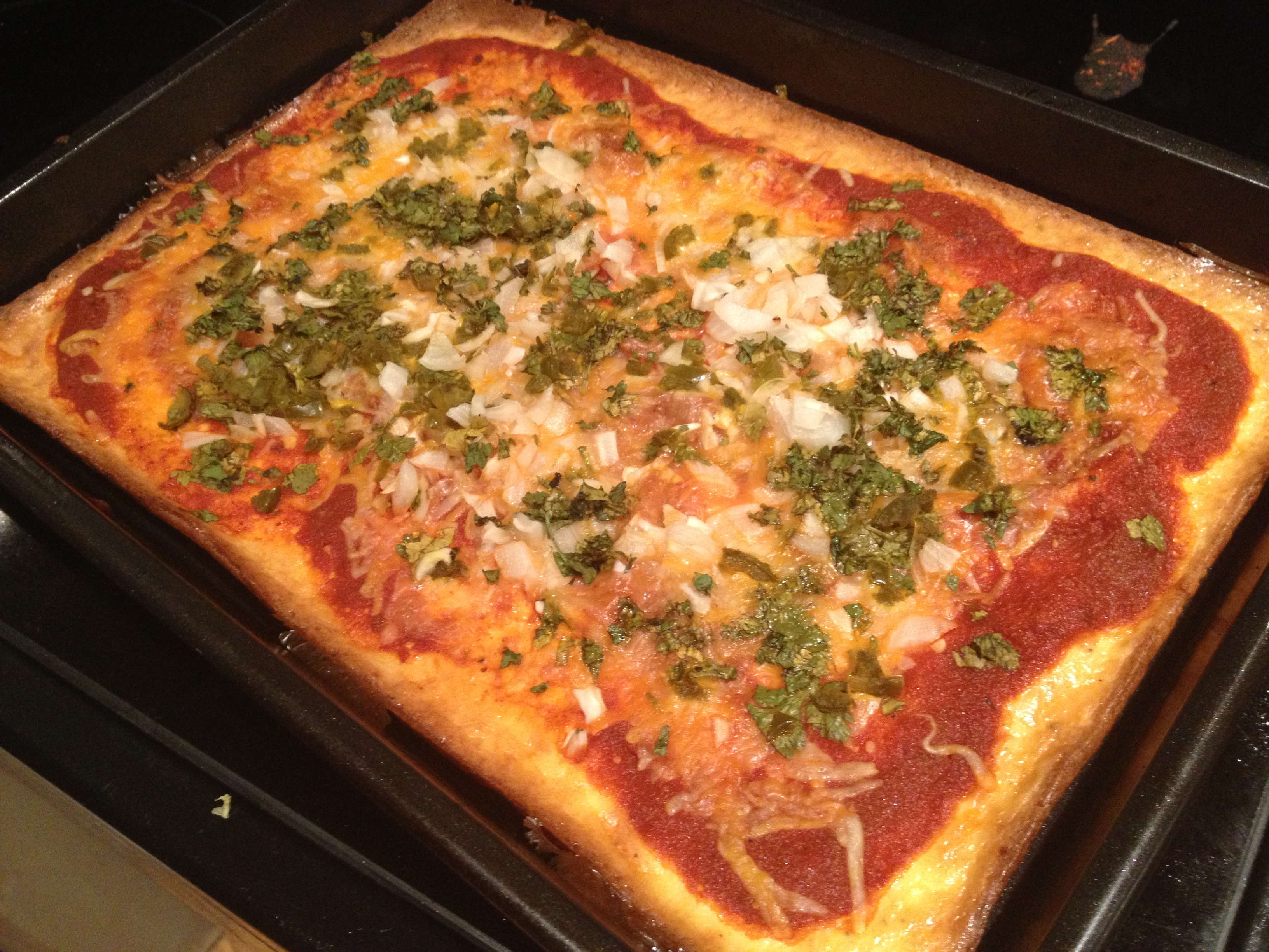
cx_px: 634
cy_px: 476
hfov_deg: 52.6
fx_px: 1283
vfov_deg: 40.7
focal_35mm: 35
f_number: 2.4
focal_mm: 4.28
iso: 250
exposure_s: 1/20
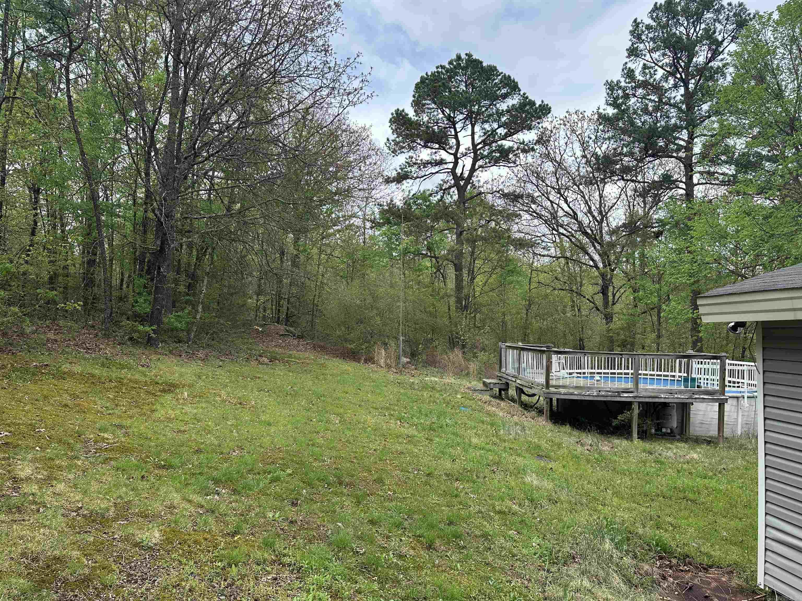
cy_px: 300
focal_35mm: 24
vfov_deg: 56.8
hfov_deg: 71.6
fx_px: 556
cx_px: 401
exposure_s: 1/1949
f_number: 1.78
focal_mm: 6.86
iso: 80
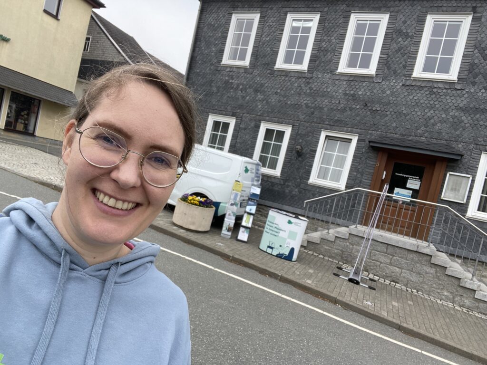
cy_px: 182
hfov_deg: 73.9
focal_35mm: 23
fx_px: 324
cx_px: 244
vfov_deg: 58.9
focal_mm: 2.71
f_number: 2.2
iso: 25
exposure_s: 1/356
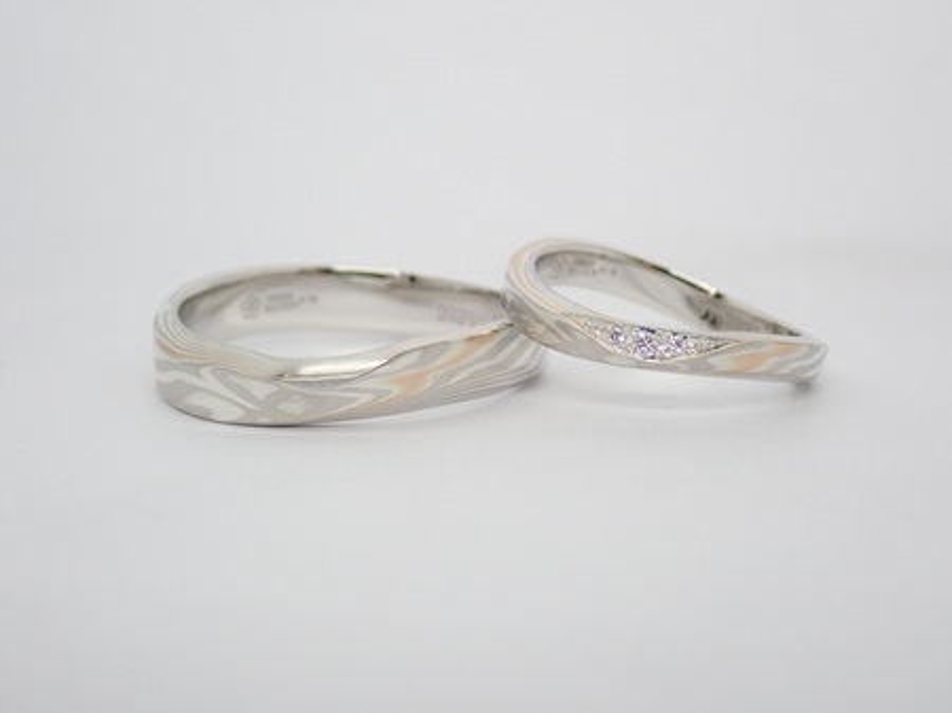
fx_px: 2117
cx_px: 476
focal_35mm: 77
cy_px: 356
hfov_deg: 25.3
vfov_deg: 19.1
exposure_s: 1/125
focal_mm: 13.65
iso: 200
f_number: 4.1
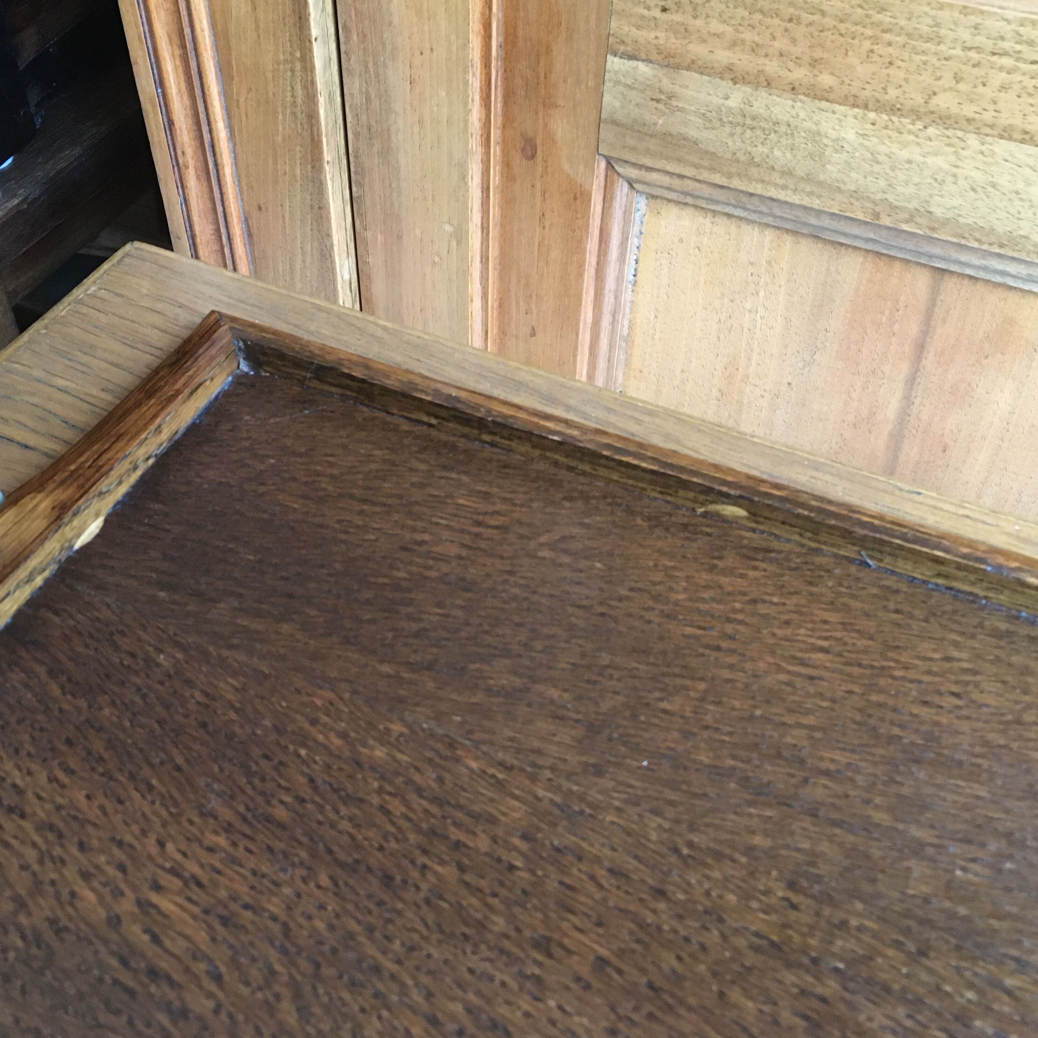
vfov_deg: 47.2
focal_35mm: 35
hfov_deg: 47.1
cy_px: 521
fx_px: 1187
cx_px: 443
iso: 250
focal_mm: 4.15
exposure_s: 1/17
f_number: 2.2
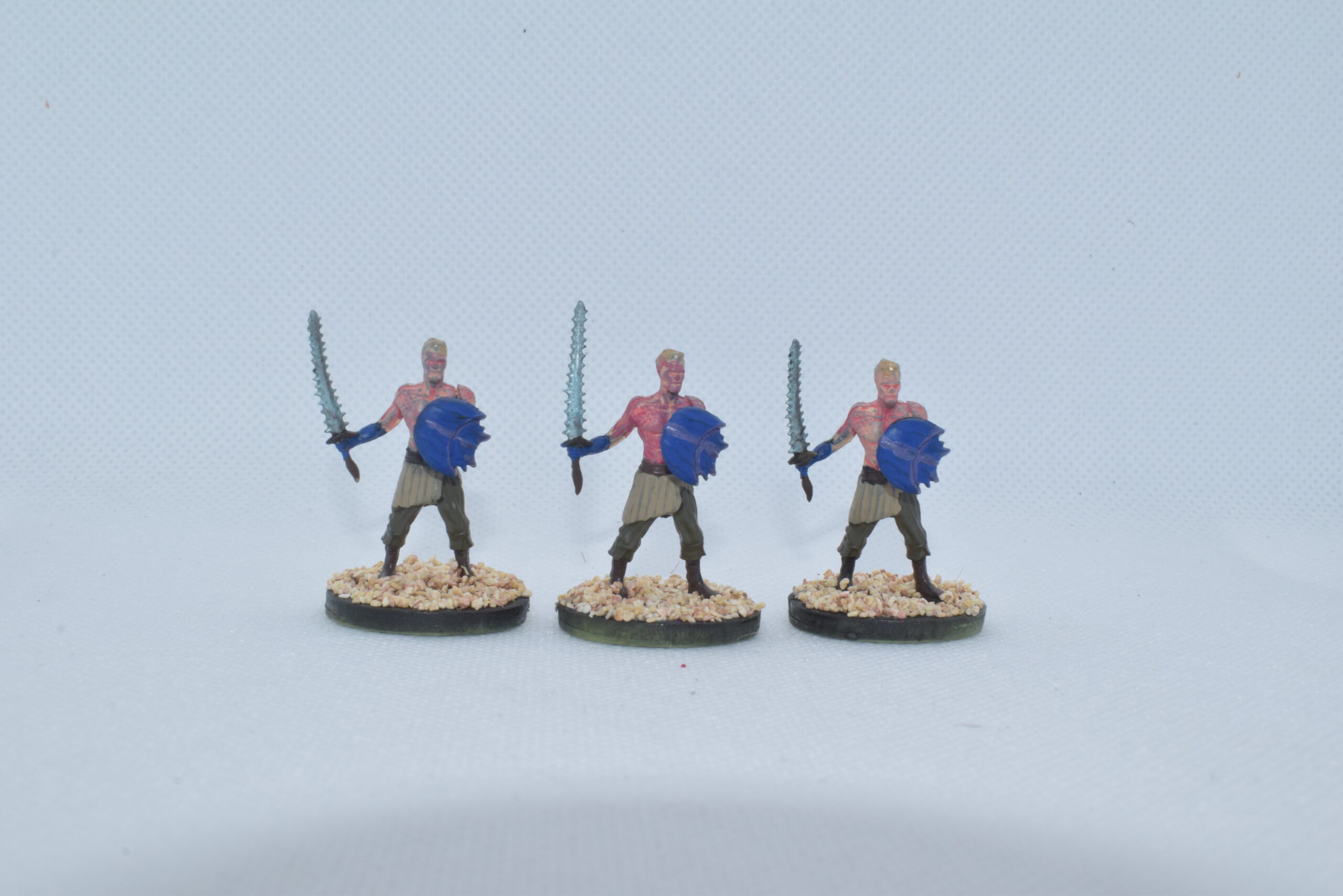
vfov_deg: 30.9
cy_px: 448
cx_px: 672
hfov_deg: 45.0
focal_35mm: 44
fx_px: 1623
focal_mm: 29
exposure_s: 1/125
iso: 800
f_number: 22
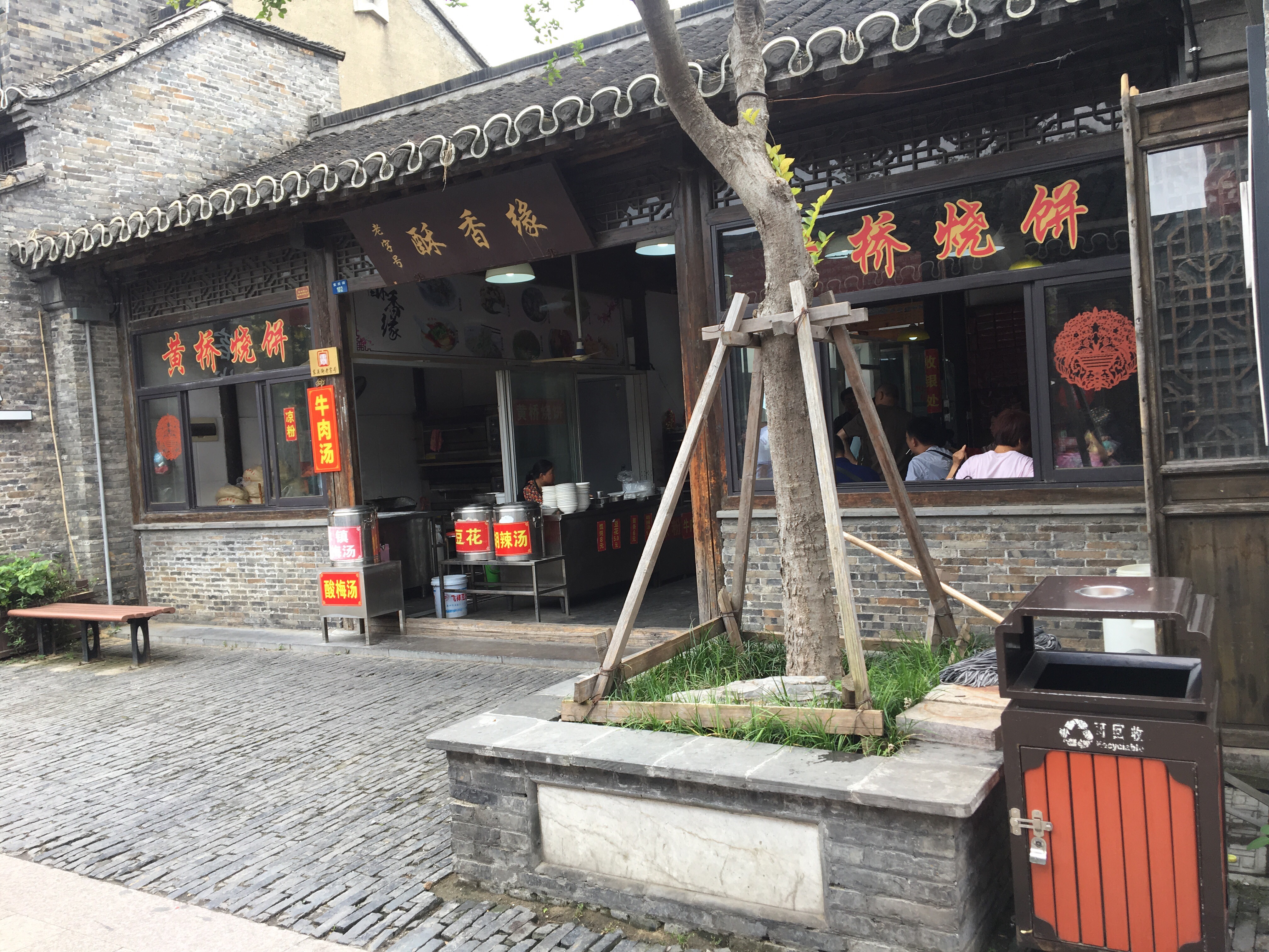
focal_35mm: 29
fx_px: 1063
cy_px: 476
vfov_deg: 48.2
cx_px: 634
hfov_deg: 61.7
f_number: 2.2
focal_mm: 4.15
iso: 25
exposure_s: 1/235
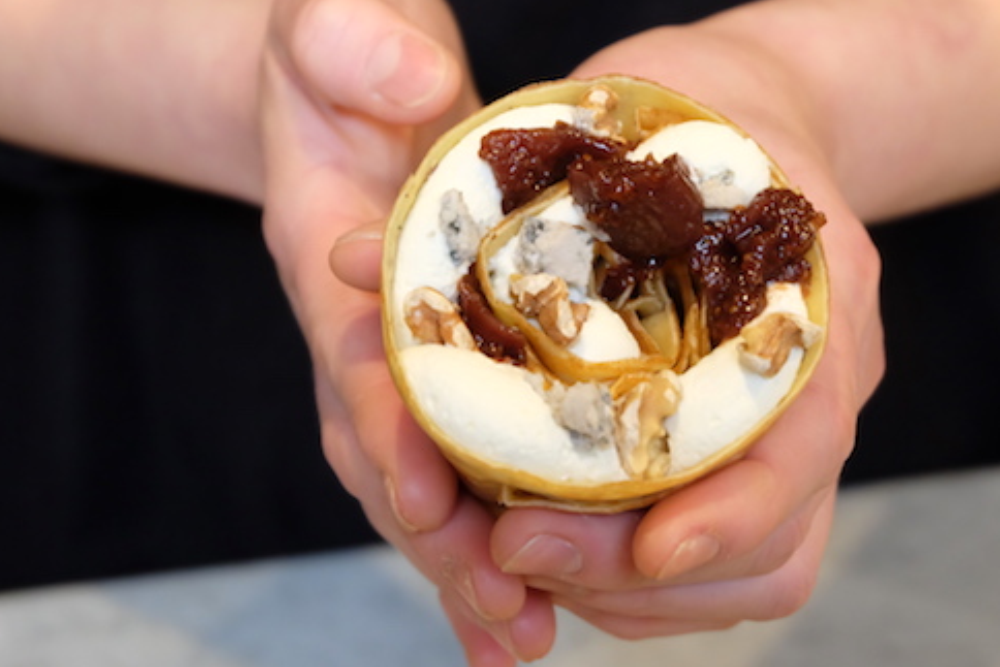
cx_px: 543
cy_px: 337
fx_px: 2584
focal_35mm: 93
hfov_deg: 21.9
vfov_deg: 14.7
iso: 2500
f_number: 5.6
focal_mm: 50
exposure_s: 1/60
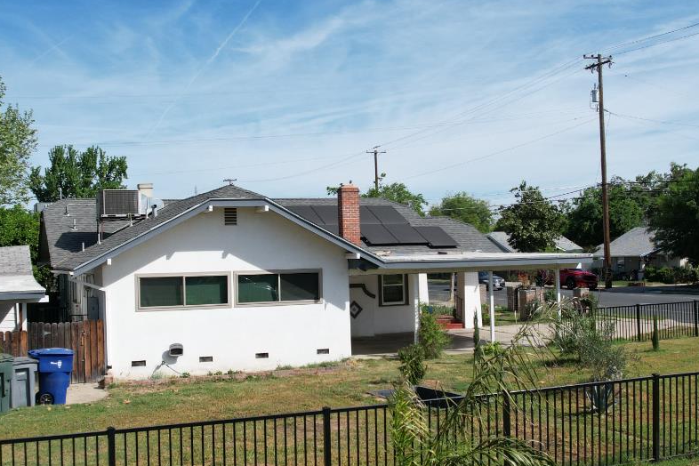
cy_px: 237
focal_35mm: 42
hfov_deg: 46.3
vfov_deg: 31.9
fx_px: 815
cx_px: 317
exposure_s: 1/2500
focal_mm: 8.38
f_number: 2.8
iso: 120
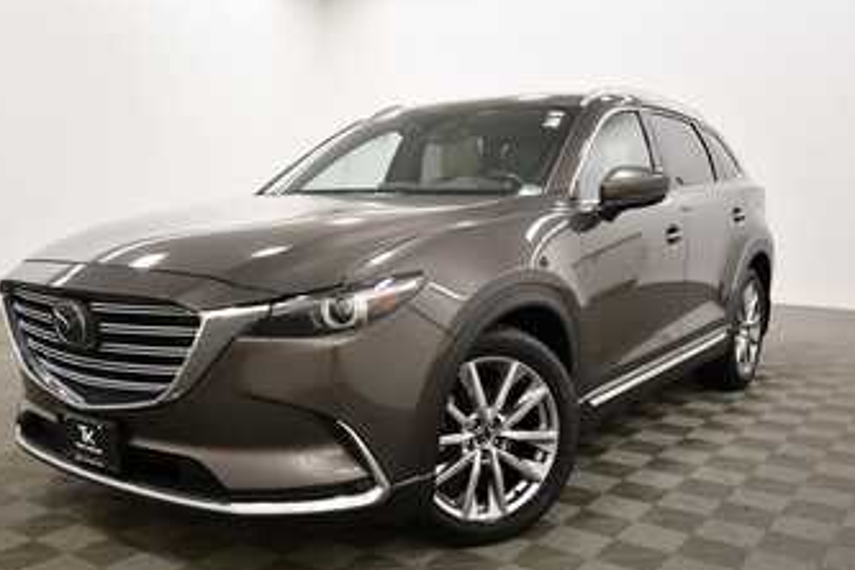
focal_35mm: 36
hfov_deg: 53.0
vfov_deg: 36.8
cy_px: 335
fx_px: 855
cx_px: 375
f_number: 5.6
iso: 1000
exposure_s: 1/125
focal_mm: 20
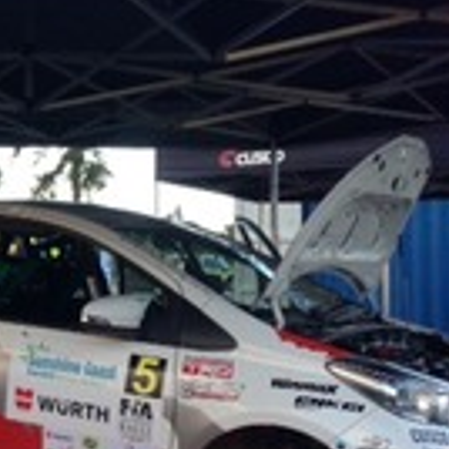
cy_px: 198
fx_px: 1277
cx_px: -13
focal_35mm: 87
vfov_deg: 19.9
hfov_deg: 19.3
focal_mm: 4.13
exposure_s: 1/120
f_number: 2.4
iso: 80
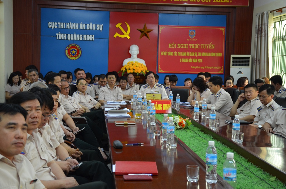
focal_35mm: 52
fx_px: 416
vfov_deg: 25.6
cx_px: 143
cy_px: 94
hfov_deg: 37.9
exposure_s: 1/60
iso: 800
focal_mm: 35
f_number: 4.2
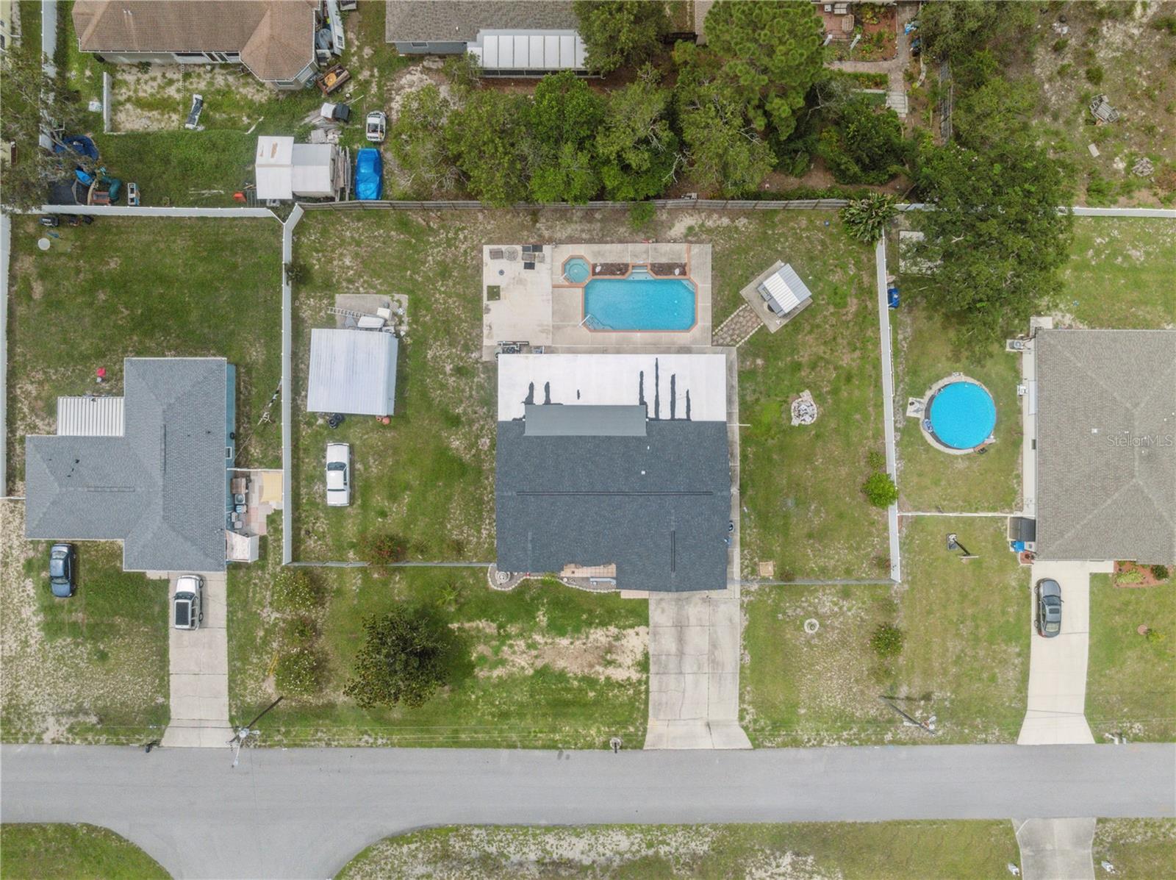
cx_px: 588
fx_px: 815
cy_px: 440
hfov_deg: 71.6
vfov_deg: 56.7
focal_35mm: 24
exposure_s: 1/1250
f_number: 8
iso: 800
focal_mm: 12.3
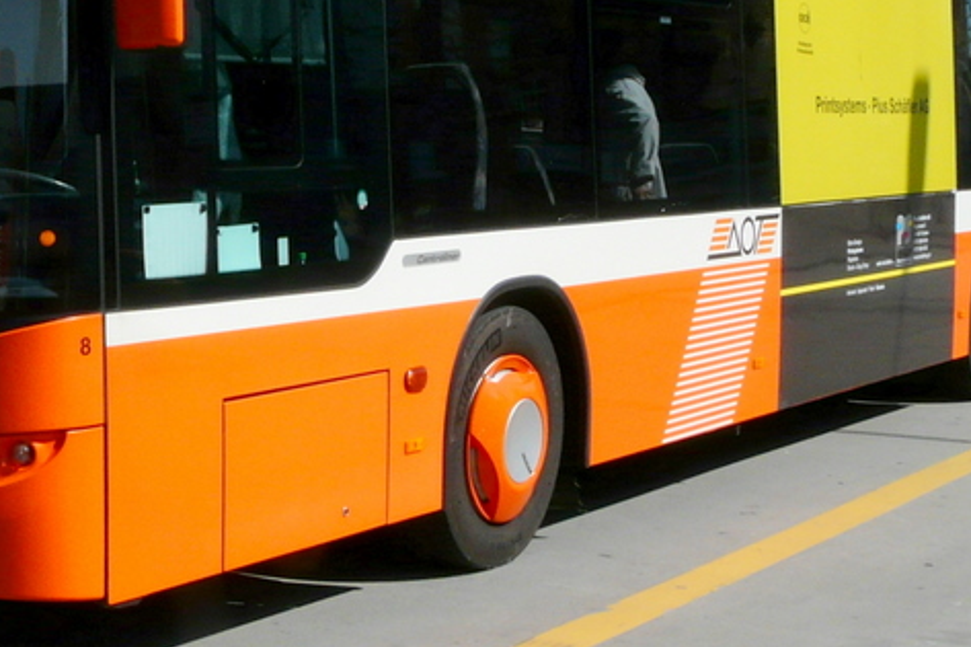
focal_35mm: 77
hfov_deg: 26.0
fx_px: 2076
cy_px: 224
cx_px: 228
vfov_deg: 17.7
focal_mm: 5.8
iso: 100
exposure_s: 1/400
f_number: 8
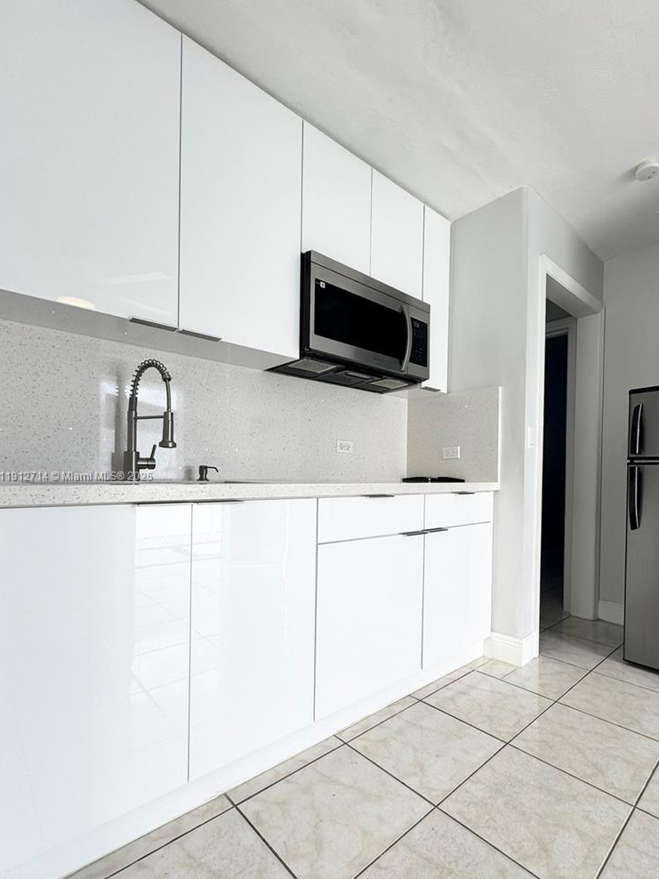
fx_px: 432
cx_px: 390
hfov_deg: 74.1
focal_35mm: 17
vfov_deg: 90.8
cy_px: 477
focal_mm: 2.22
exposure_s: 1/122
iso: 40
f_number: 2.2
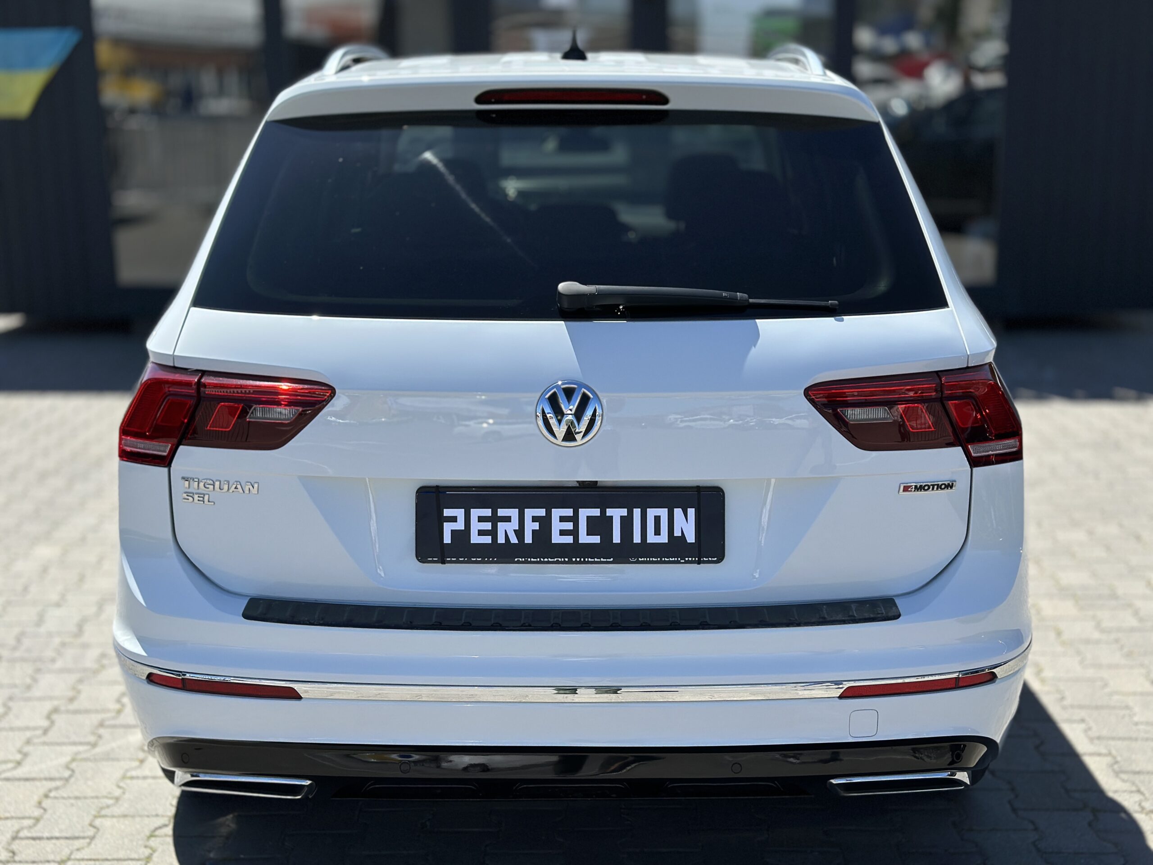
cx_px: 576
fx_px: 1599
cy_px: 432
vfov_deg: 30.3
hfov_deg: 39.7
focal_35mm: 48
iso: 100
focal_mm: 6.86
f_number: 1.78
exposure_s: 1/5882
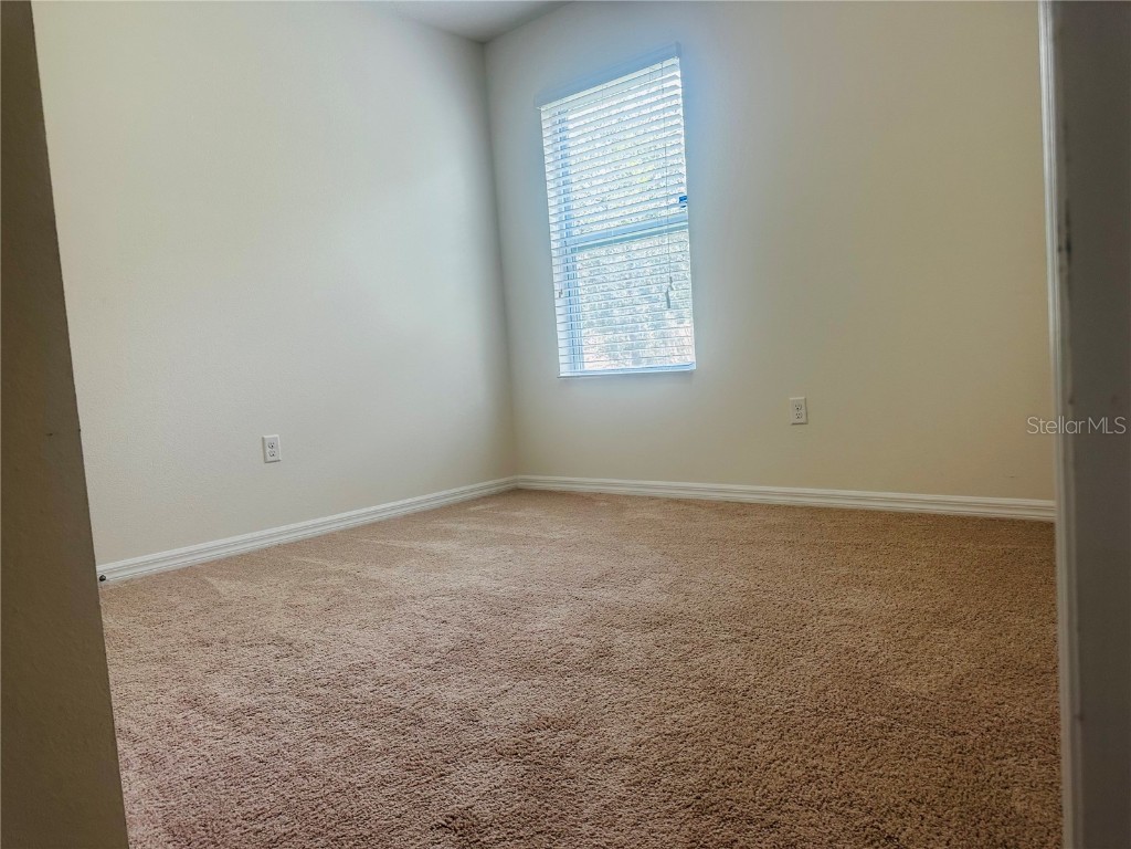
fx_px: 784
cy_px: 424
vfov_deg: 56.8
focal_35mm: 24
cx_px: 566
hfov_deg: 71.6
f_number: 1.78
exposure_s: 1/122
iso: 100
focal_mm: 6.86
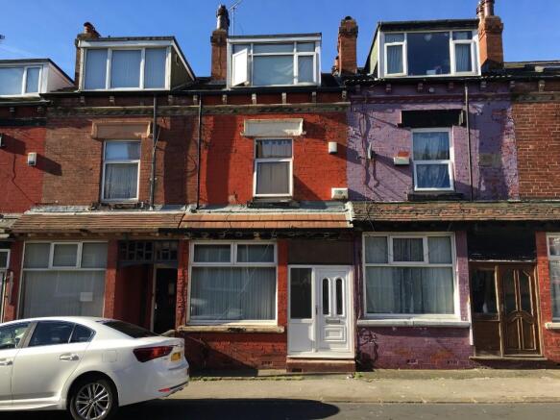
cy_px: 210
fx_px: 469
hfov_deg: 61.7
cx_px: 280
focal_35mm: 29
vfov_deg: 48.2
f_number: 2.2
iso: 25
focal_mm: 4.15
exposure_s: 1/574
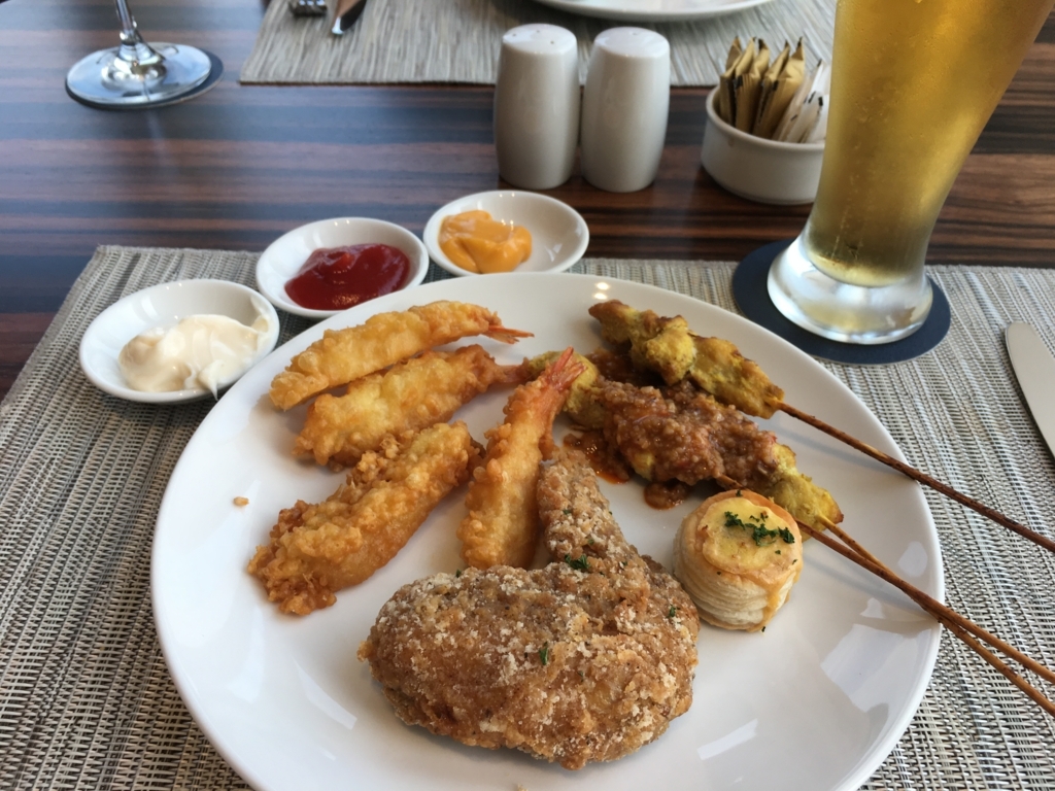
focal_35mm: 29
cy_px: 396
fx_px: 884
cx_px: 528
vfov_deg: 48.2
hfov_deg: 61.7
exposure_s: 1/50
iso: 32
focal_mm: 4.15
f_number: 2.2
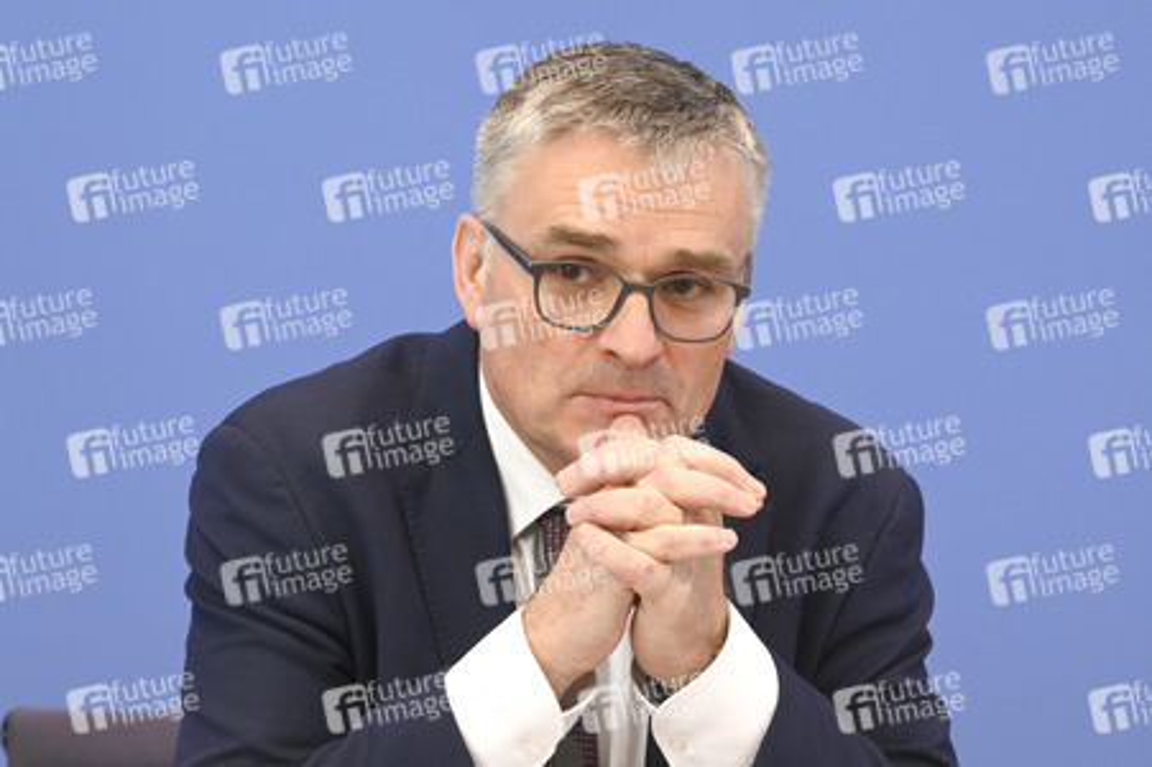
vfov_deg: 11.2
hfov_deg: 16.8
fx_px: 3901
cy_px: 384
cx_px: 576
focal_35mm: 122
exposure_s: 1/400
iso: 3200
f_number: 7.1
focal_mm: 122
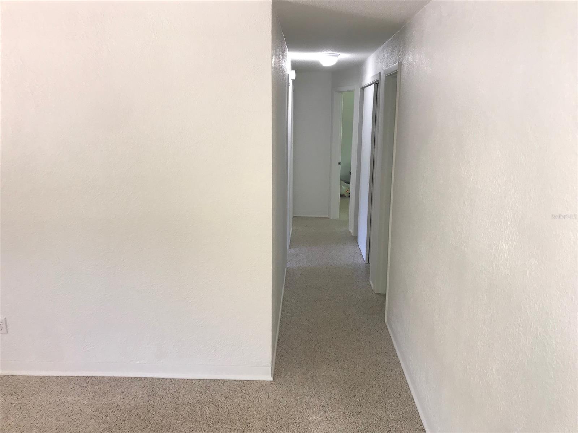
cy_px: 216
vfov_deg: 49.7
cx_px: 289
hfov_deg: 63.4
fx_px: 468
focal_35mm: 28
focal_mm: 3.99
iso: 25
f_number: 1.8
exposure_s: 1/30
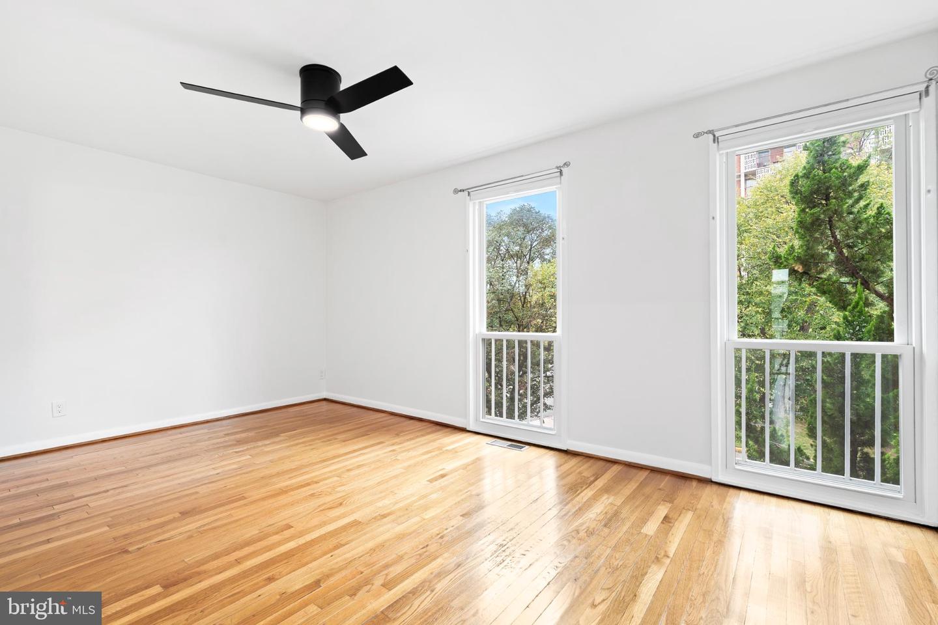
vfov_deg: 73.7
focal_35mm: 16
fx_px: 417
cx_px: 469
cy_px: 312
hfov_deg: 96.7
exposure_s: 1.3
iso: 160
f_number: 8
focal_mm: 16
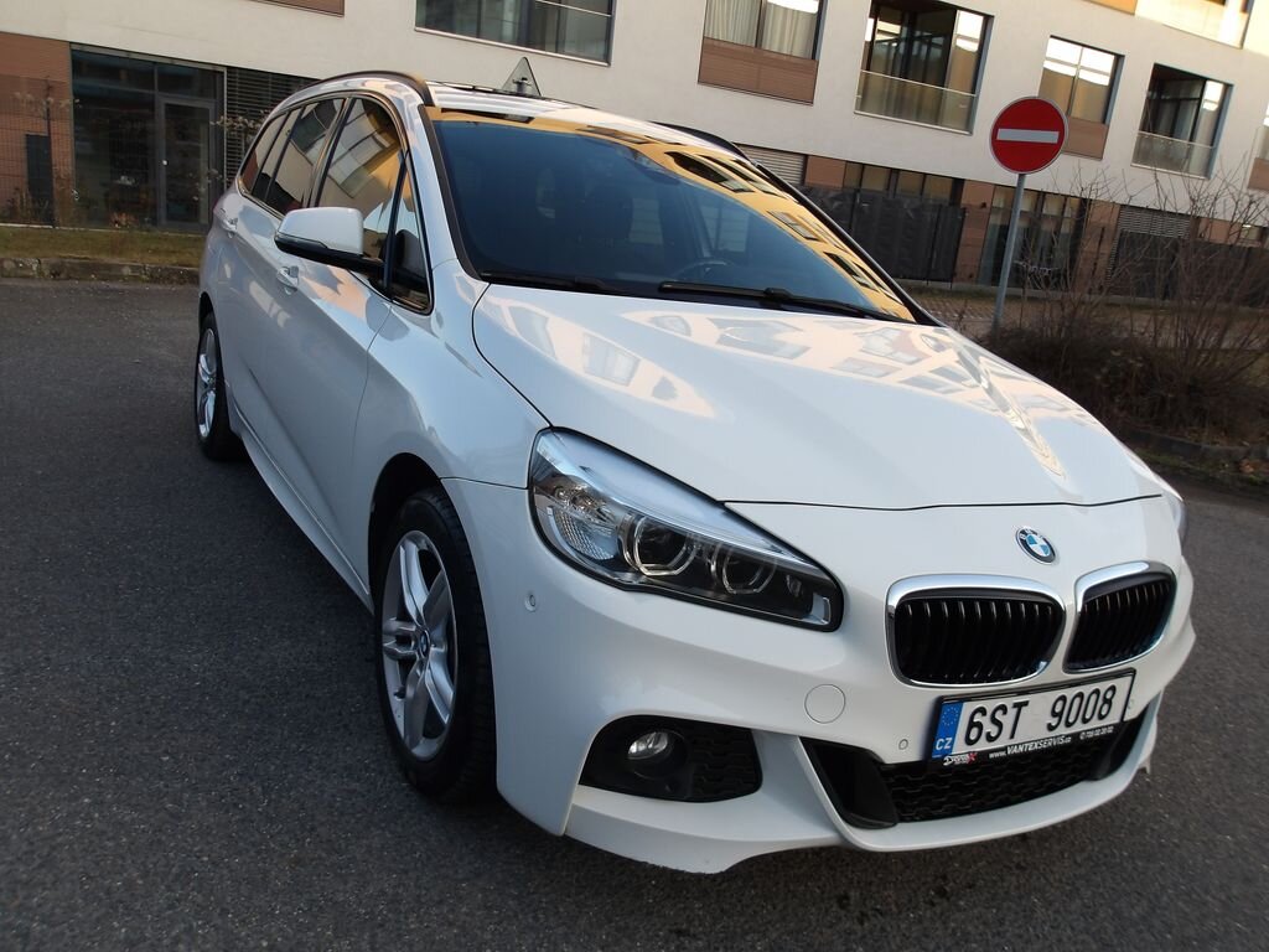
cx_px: 634
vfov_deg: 51.4
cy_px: 476
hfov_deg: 65.3
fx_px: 990
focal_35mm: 27
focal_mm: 4.9
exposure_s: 1/134
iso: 100
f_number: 3
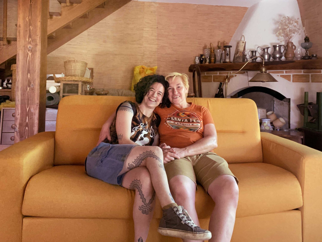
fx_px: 214
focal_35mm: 23
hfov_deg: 73.9
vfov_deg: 58.9
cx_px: 161
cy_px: 121
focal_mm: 2.7
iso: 400
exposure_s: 1/59
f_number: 2.2
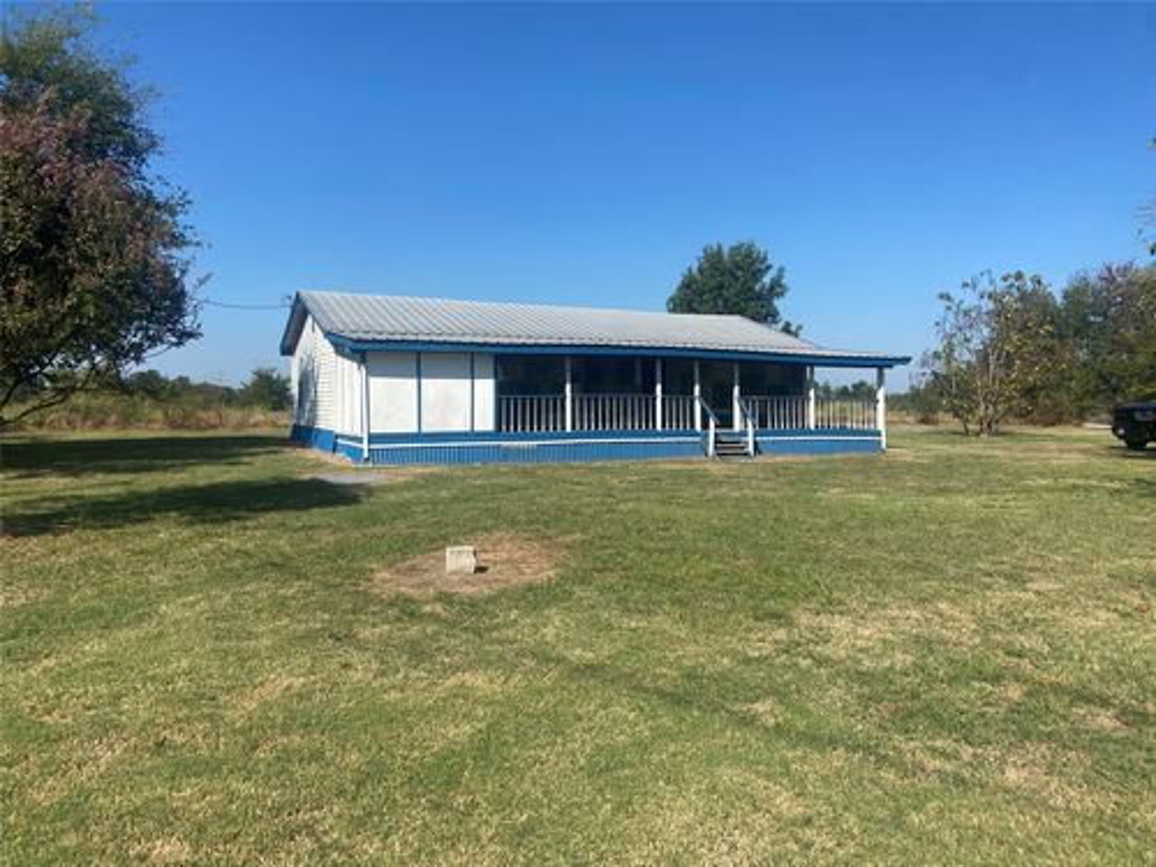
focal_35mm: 26
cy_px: 434
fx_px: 868
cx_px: 578
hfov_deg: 67.3
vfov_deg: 53.1
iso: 32
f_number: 1.8
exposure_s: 1/3205
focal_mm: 4.25
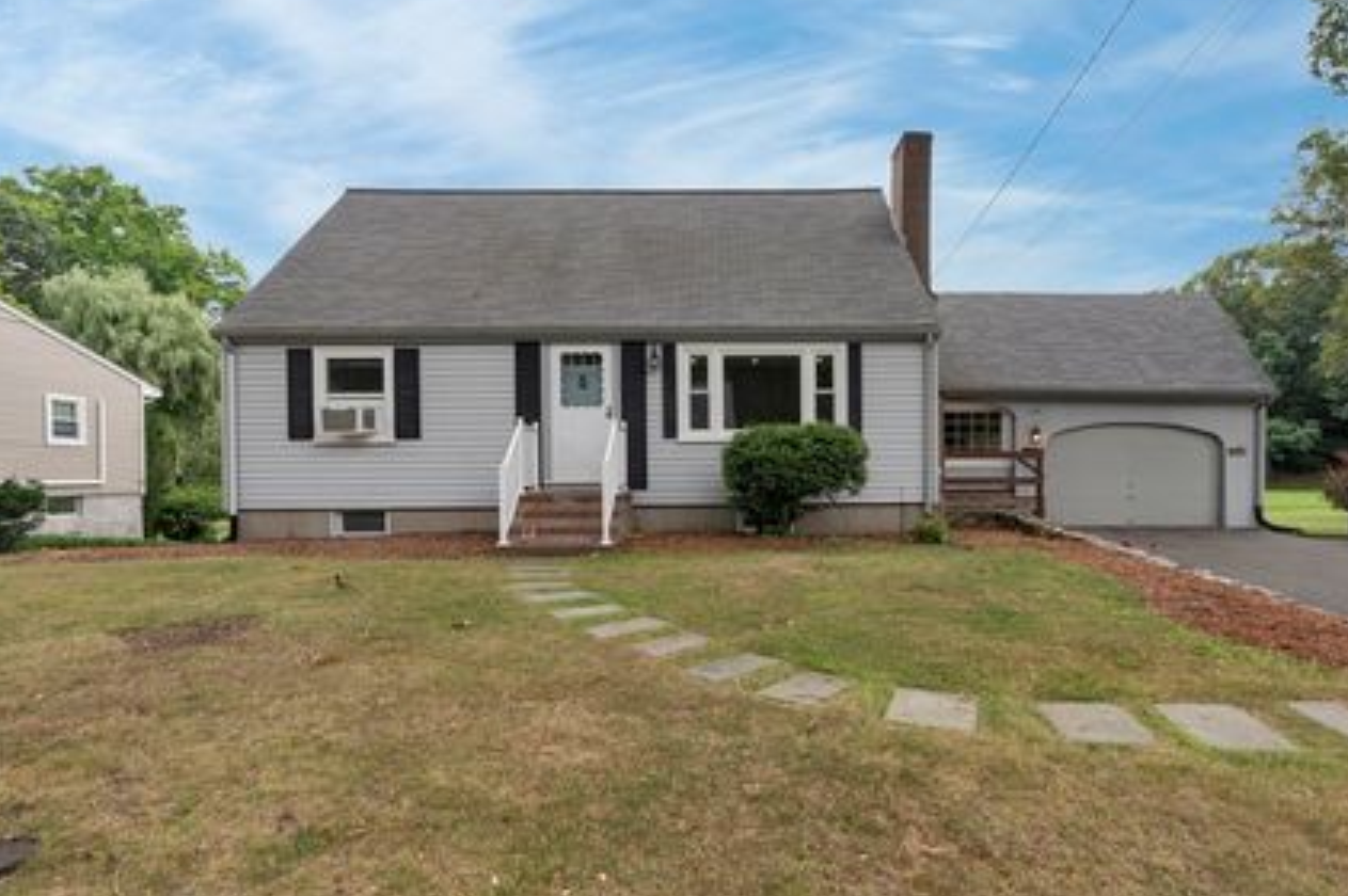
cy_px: 482
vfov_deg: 64.4
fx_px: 711
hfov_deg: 86.7
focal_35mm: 19
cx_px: 740
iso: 500
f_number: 11
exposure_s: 1/30
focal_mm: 16
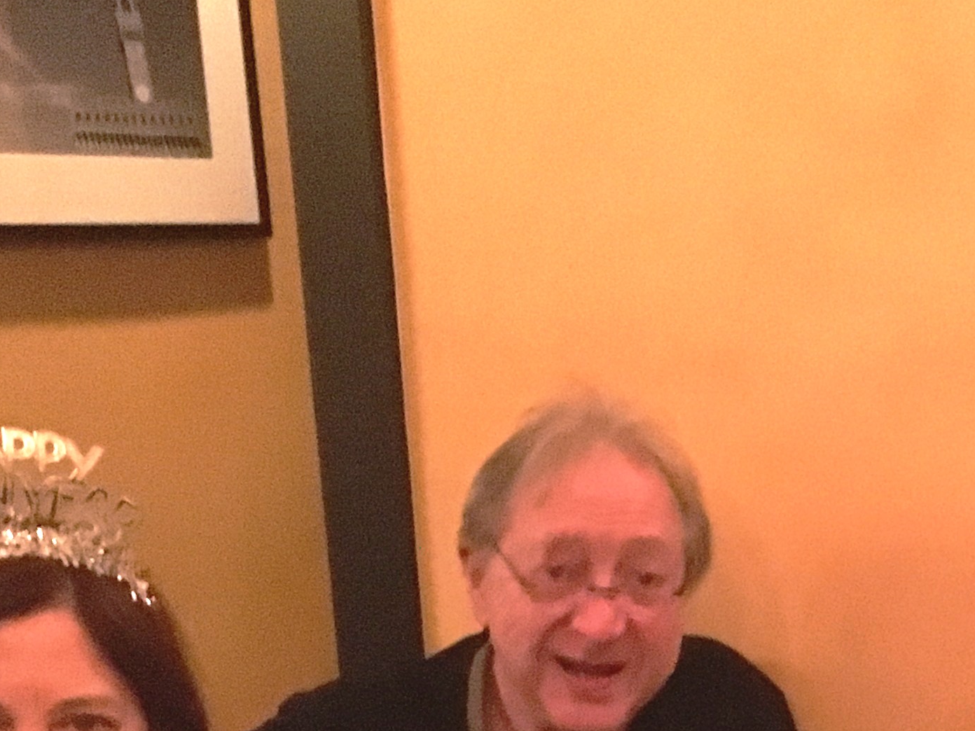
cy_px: 1012
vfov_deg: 16.4
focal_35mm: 84
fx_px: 2366
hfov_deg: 22.2
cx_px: 1022
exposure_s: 1/15
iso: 1250
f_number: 2.2
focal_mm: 4.15
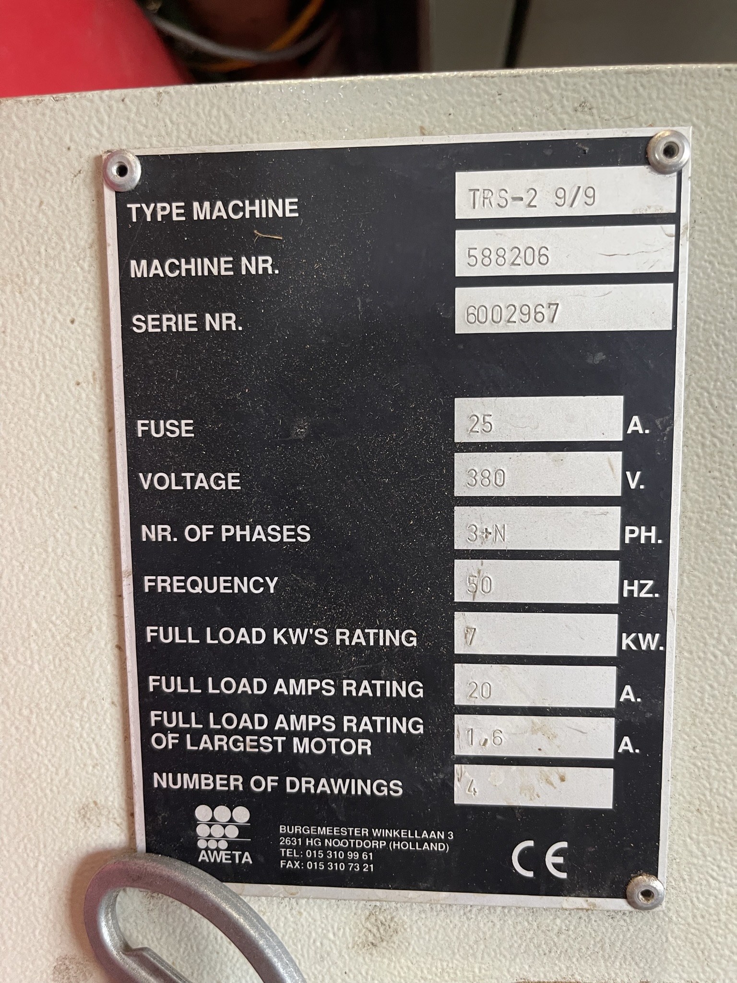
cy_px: 492
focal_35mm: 26
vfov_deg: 67.3
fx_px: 738
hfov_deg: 53.1
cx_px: 368
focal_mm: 5.1
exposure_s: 1/50
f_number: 1.6
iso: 200
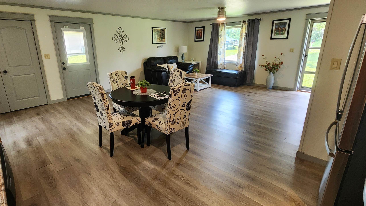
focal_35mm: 17
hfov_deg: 95.7
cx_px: 166
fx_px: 165
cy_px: 95
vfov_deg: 63.9
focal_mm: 2.2
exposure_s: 1/60
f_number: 2.2
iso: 250
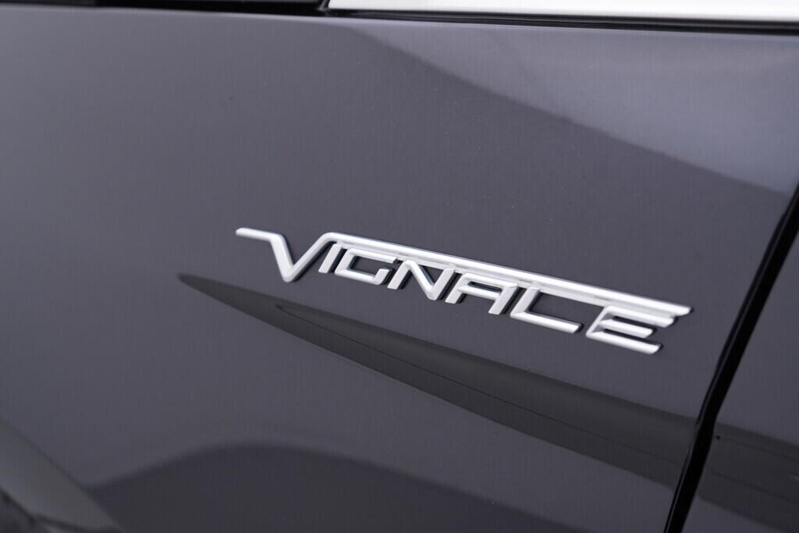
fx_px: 799
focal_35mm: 36
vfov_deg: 36.9
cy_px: 266
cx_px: 400
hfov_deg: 53.1
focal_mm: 24
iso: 125
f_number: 3.5
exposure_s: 1/60
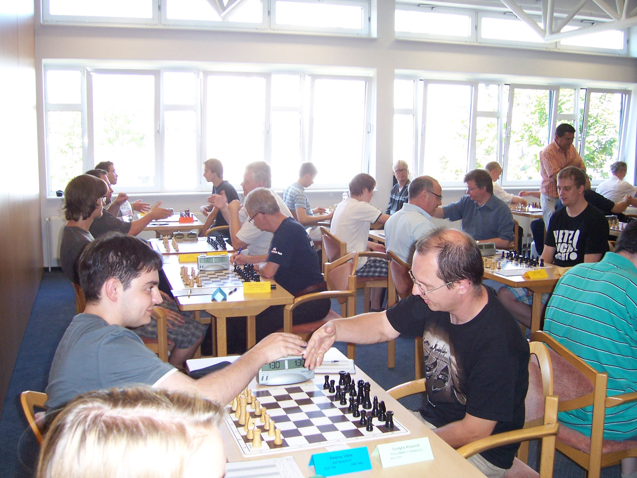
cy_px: 239
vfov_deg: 39.7
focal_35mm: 36
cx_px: 318
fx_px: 662
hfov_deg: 51.4
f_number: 3
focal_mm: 6
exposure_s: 1/60
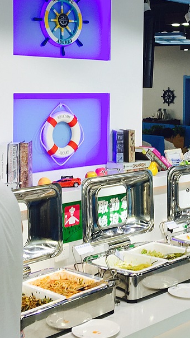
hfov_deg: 17.8
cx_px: 164
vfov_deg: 31.3
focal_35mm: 67
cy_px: 123
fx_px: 600
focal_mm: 4.15
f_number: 2.2
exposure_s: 1/50
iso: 25
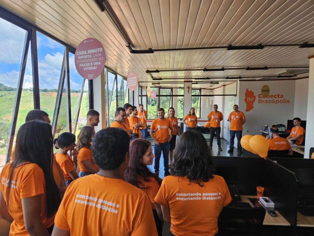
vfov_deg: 58.9
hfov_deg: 73.9
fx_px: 209
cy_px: 118
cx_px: 157
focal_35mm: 23
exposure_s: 1/180
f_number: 1.8
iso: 40
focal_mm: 5.4
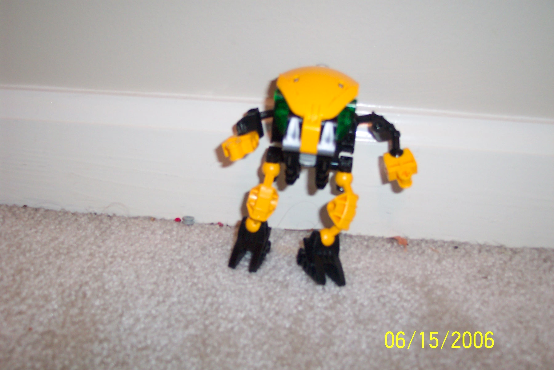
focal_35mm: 38
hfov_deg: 50.7
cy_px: 185
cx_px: 277
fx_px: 585
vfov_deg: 35.1
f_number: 2.8
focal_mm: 8
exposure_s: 1/30
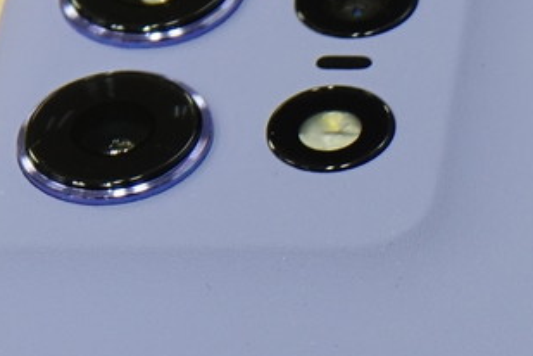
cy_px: 548
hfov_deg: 7.8
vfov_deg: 5.3
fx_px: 3775
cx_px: 959
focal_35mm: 255
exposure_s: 1/50
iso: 200
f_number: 3.2
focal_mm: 15.17
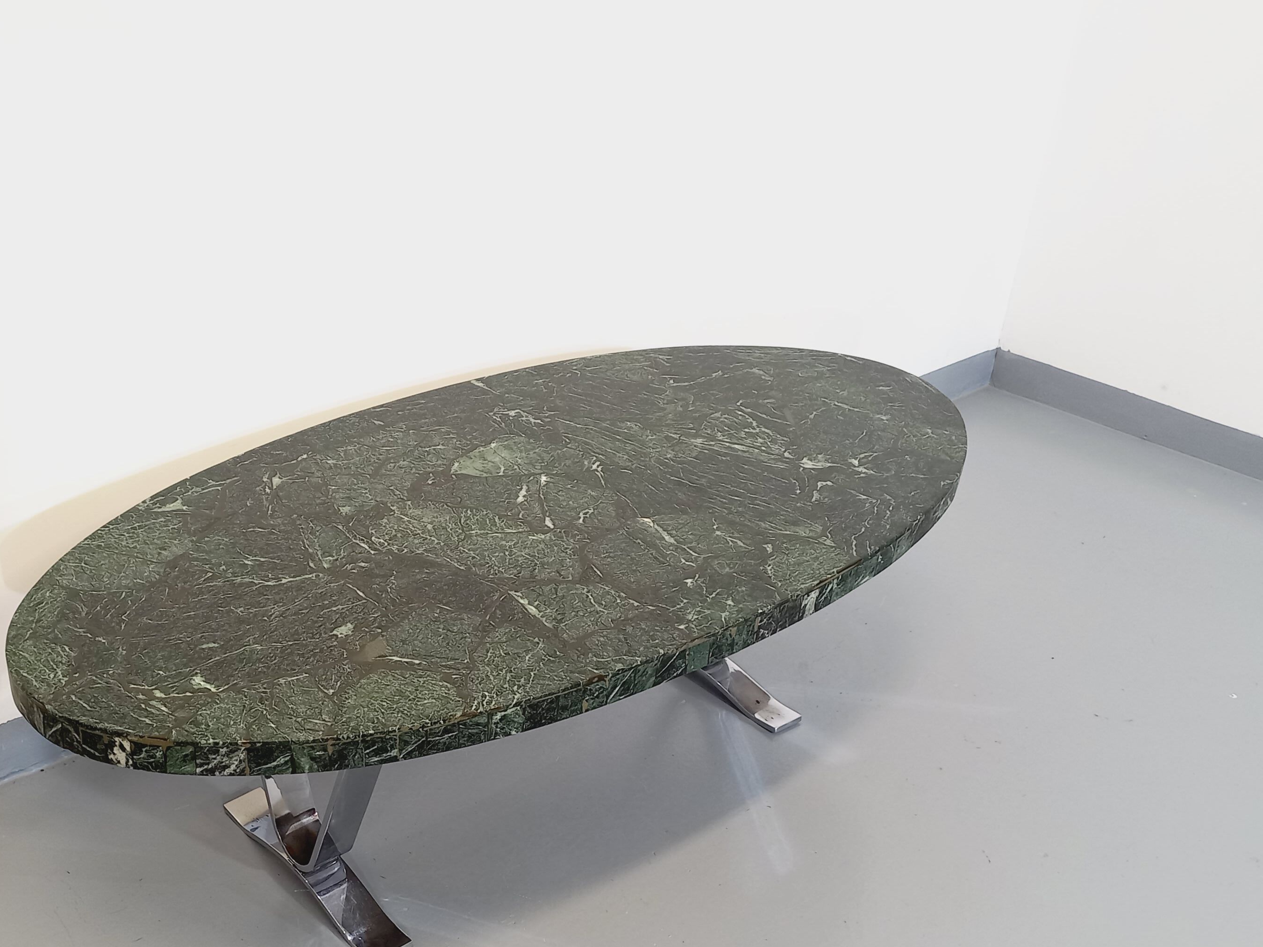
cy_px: 558
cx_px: 460
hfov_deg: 49.6
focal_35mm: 37
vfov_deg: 38.5
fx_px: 1350
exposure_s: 1/49
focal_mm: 4.65
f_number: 1.8
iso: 250
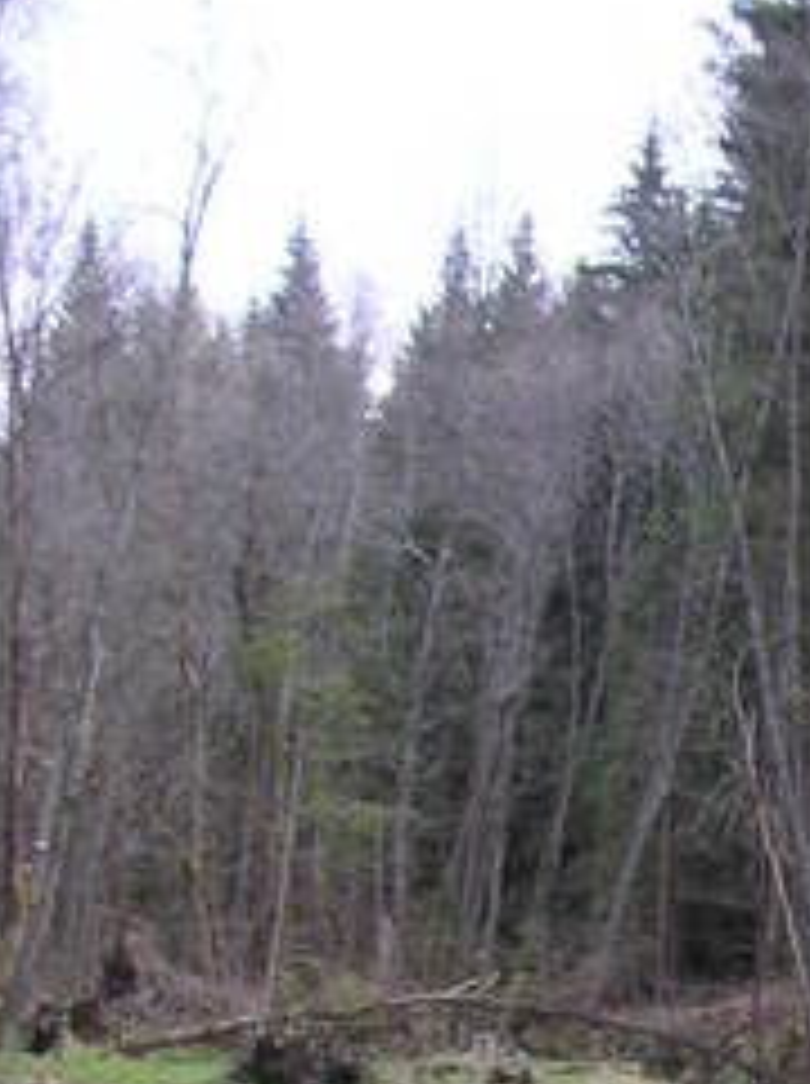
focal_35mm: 123
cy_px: 1552
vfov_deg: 15.0
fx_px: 3848
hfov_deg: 11.7
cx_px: 1094
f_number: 2.8
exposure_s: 1/180
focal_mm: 6.1
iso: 50
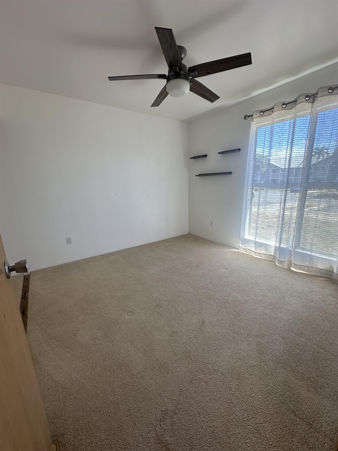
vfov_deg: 102.1
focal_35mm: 14
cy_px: 226
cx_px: 169
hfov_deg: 85.7
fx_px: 182
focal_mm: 2.22
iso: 64
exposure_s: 1/120
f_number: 2.2
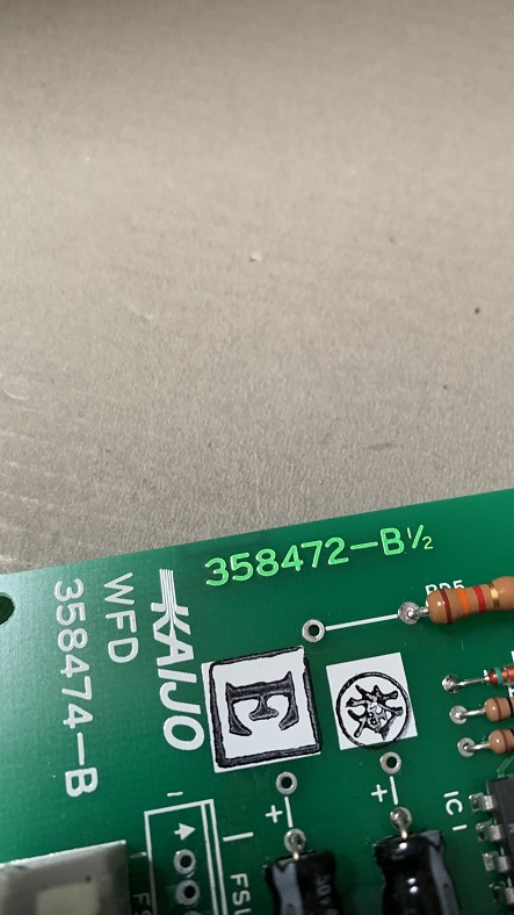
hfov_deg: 39.9
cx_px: 322
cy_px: 452
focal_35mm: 29
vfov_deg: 66.1
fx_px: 703
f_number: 1.8
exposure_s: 1/60
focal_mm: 4.25
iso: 250
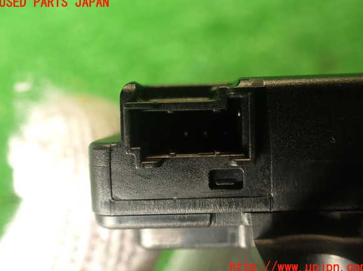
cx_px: 183
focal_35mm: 31
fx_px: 325
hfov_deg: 58.4
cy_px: 135
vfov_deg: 45.4
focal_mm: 5.4
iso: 200
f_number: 2.3
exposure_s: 1/50
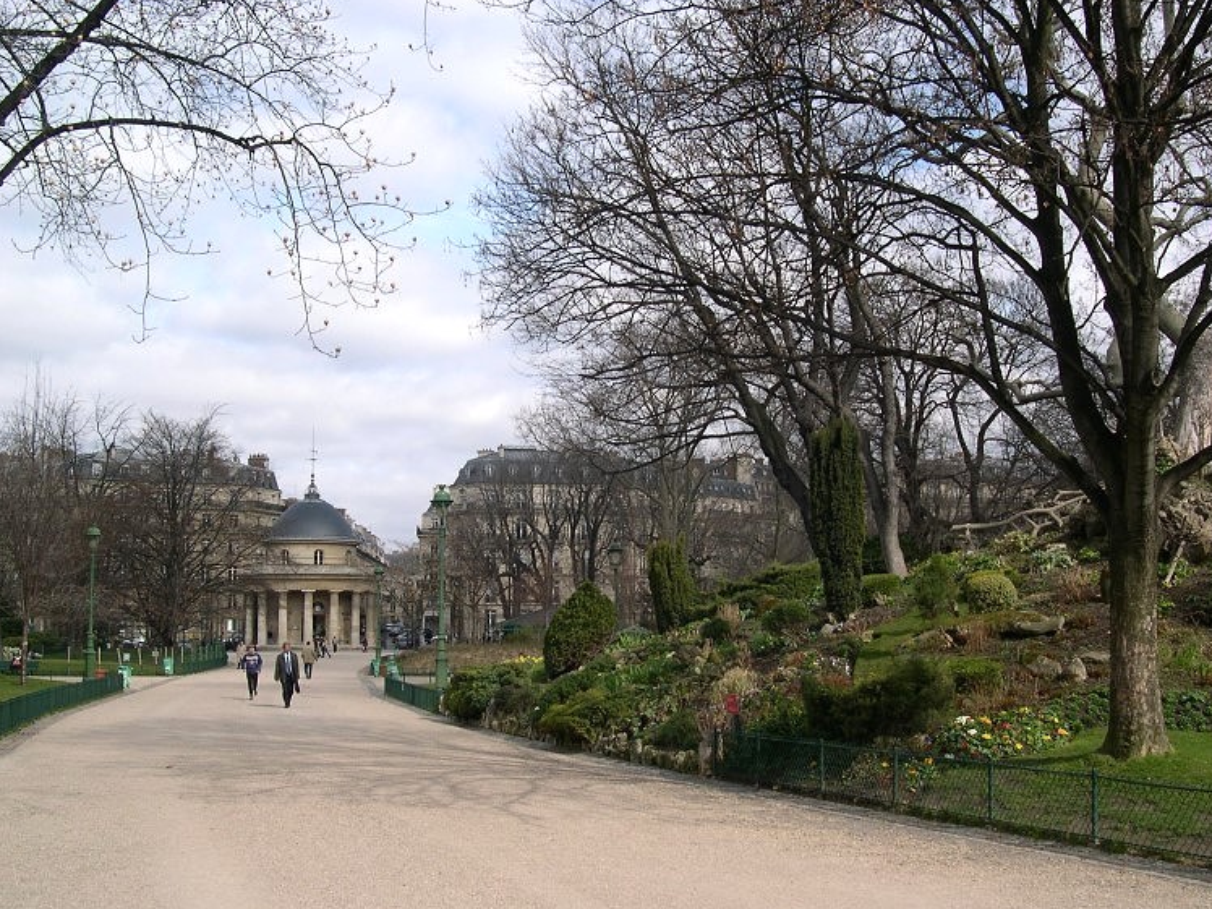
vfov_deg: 36.8
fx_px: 1365
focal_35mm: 39
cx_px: 609
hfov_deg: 47.9
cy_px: 457
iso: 100
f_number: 7.6
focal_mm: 8
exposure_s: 1/177
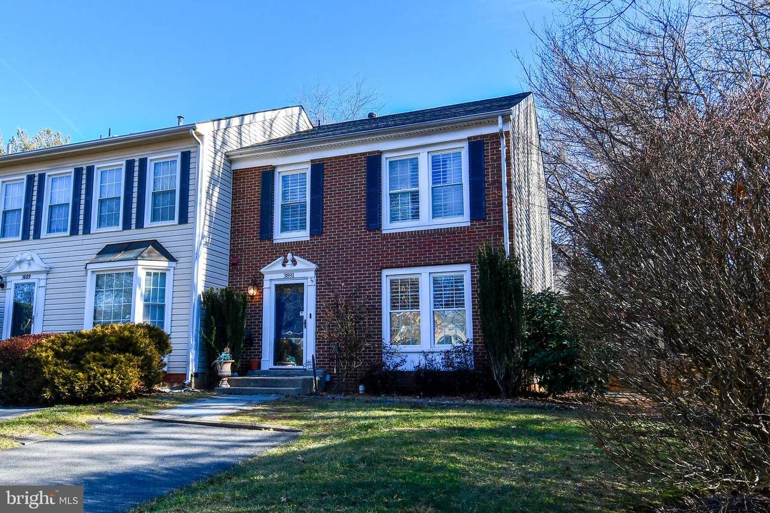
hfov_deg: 90.0
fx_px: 385
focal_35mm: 18
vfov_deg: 67.4
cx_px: 385
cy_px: 256
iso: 200
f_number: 7.1
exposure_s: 1/250
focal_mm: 12
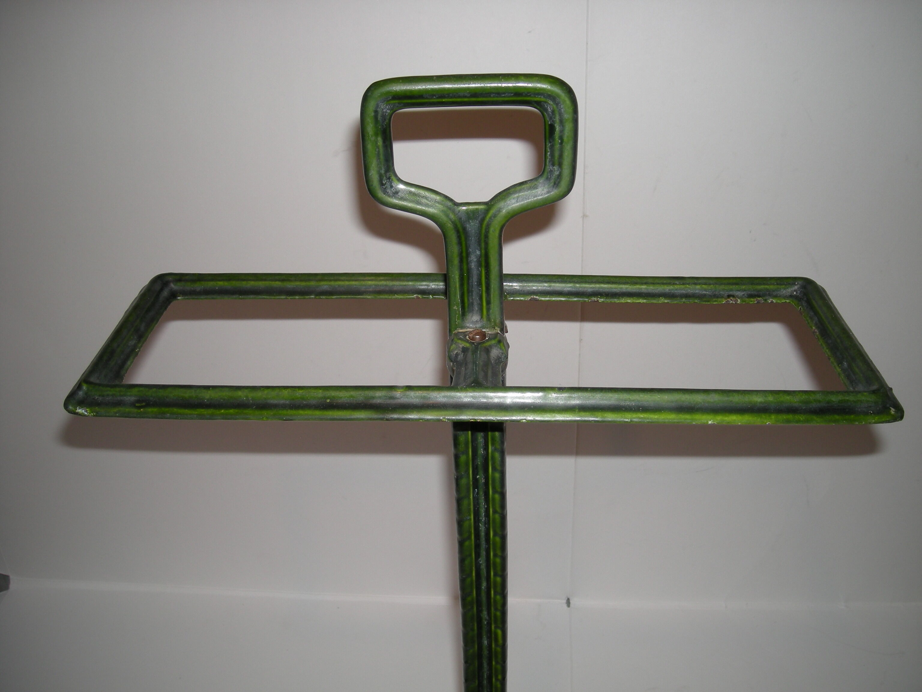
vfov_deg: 40.7
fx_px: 932
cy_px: 346
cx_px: 461
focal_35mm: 35
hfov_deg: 52.6
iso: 50
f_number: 2.8
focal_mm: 5.7
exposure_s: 1/54.8
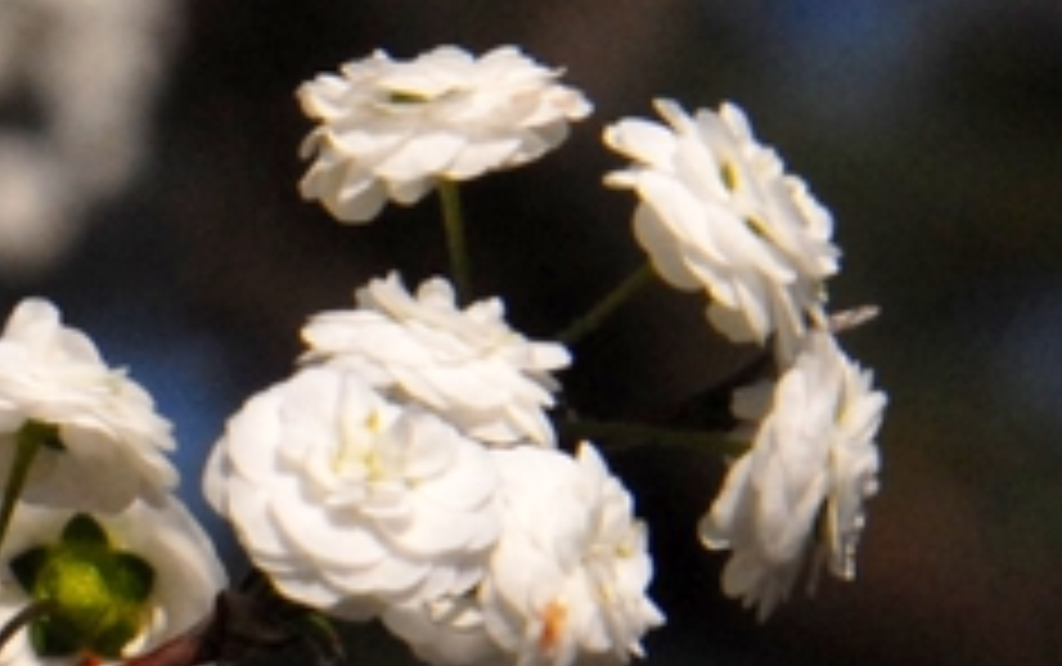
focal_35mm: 517
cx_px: -1026
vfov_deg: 2.5
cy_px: 1001
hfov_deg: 4.0
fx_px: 14978
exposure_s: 1/800
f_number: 14
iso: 400
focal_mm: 78
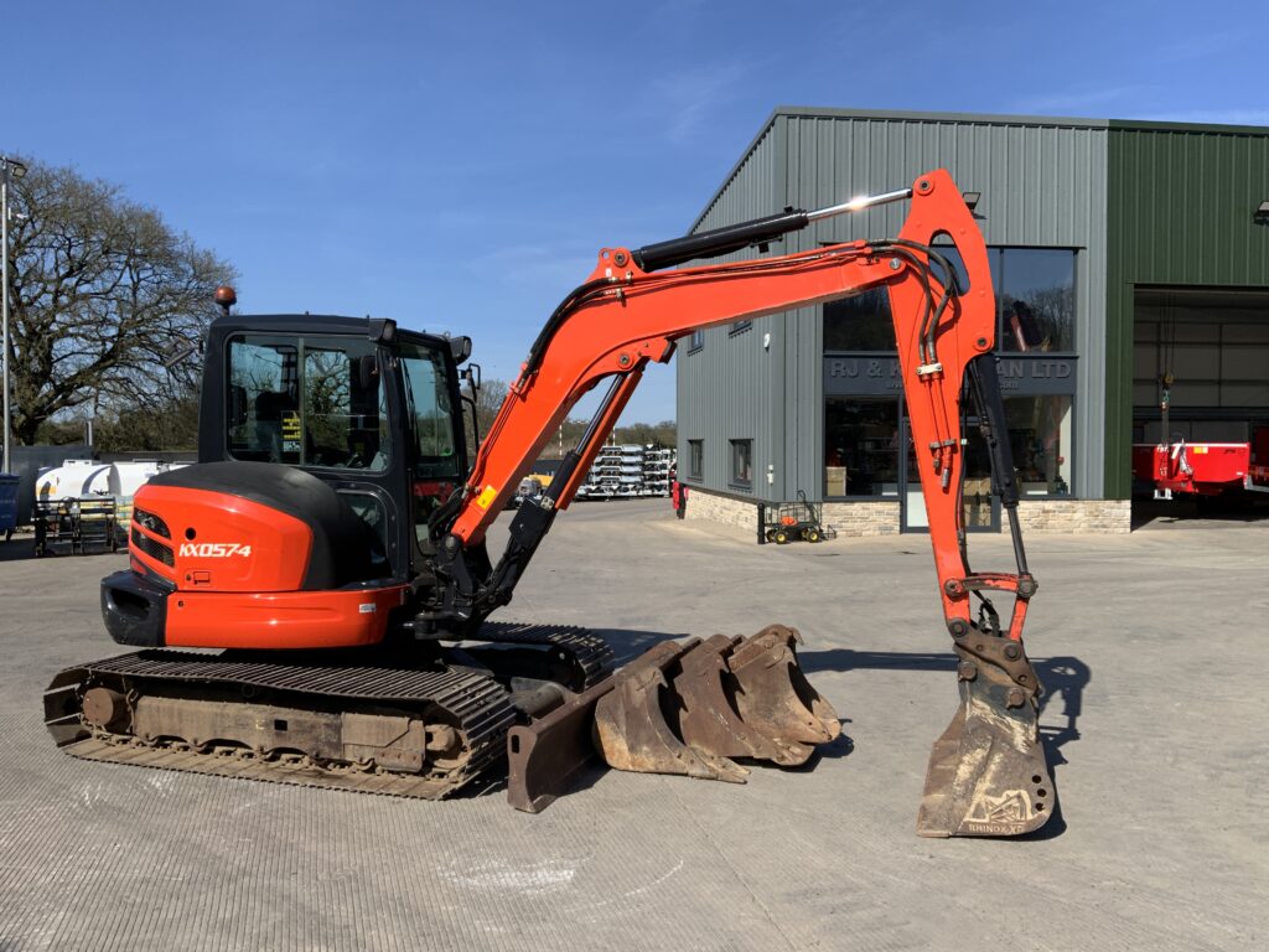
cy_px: 476
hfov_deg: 61.7
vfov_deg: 48.2
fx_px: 1063
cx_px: 634
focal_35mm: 29
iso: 16
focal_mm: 3
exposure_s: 1/1984
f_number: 1.8
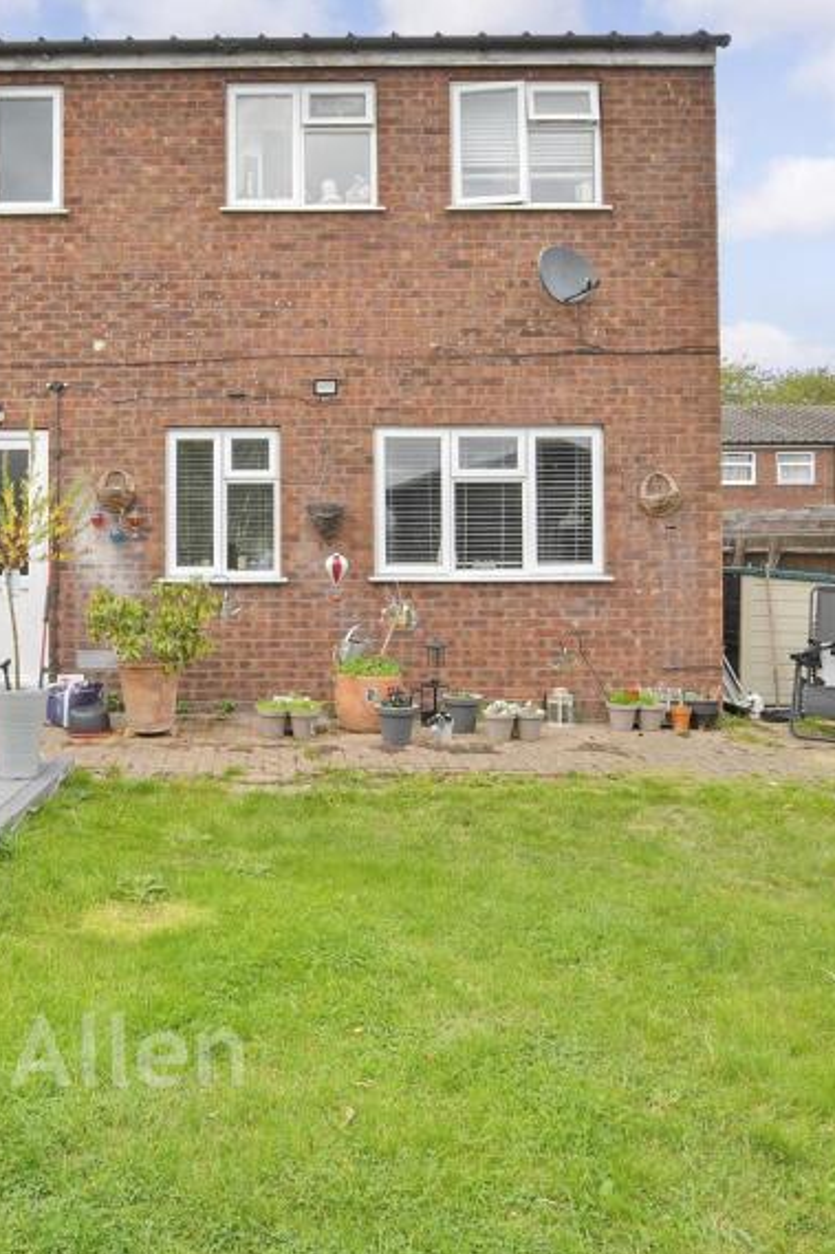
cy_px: 537
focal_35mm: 27
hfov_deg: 46.9
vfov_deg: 67.1
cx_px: 258
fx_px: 940
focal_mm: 10
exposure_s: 1/50
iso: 80
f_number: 8
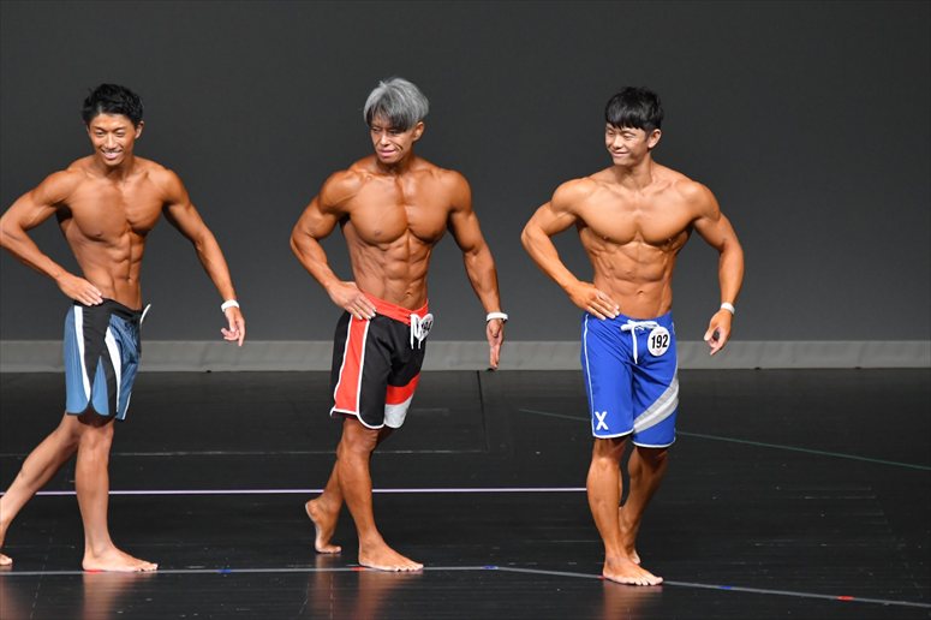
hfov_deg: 6.5
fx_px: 8142
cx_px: 466
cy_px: 310
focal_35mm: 315
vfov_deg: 4.4
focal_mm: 210
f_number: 5.6
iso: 4000
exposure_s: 1/400
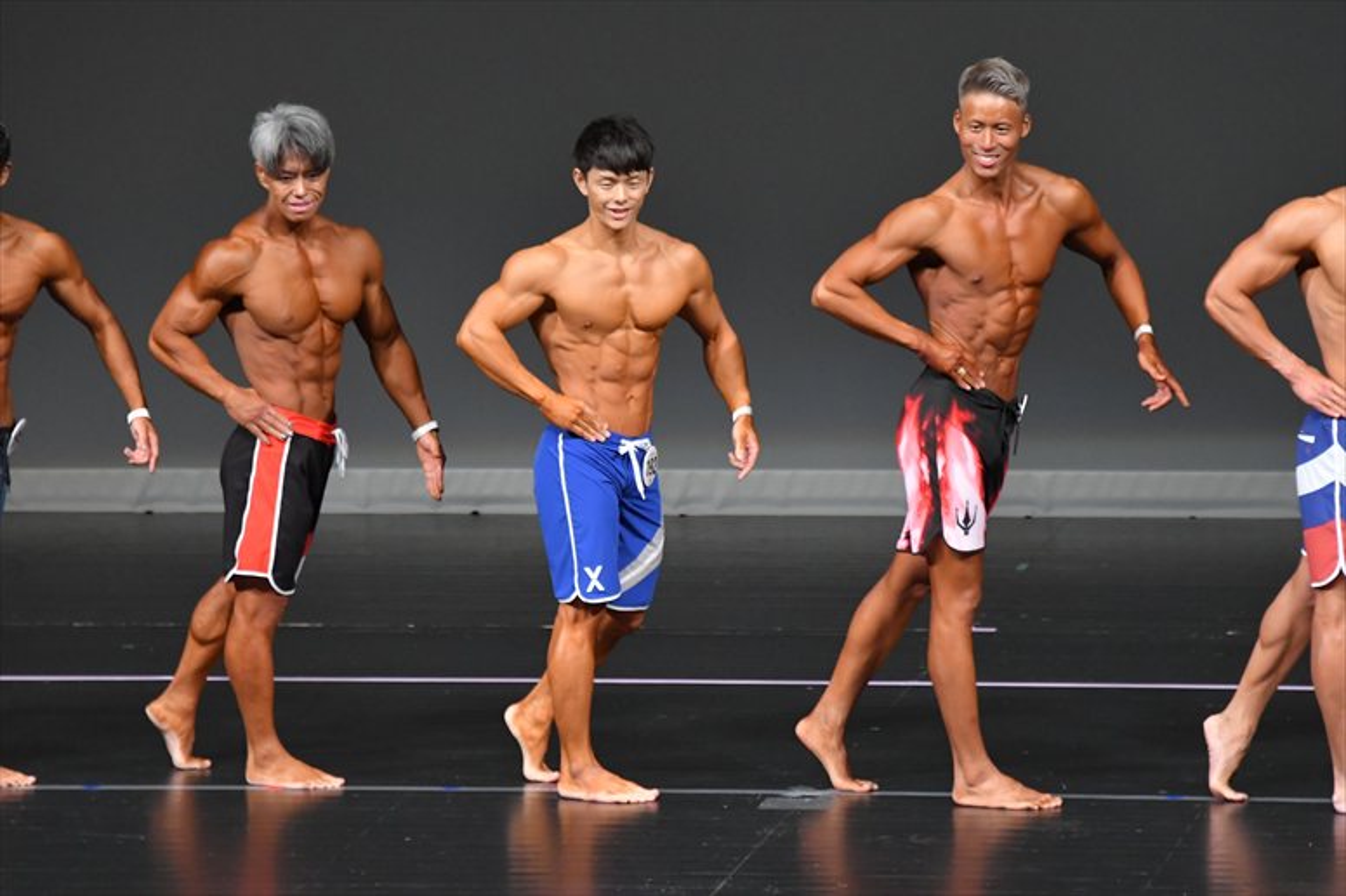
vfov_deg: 4.4
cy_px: 448
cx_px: 673
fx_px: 11772
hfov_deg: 6.5
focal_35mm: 315
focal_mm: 210
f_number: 5.6
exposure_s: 1/400
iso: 4000
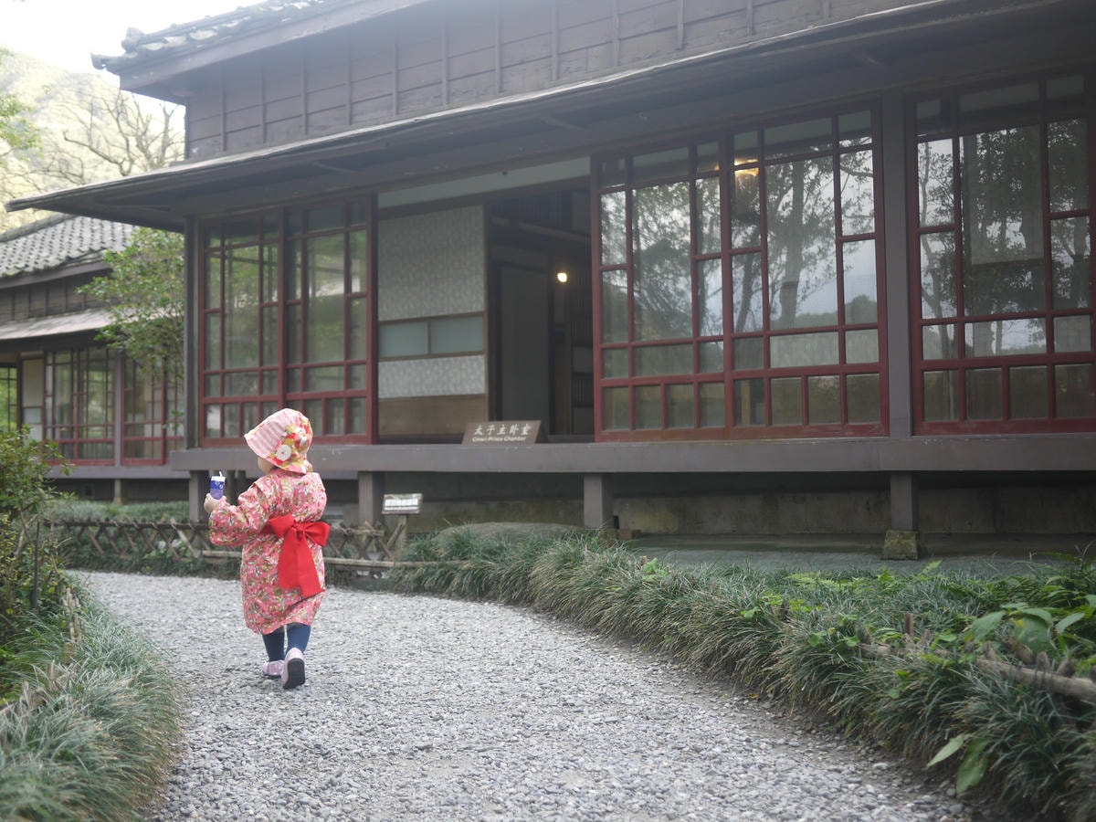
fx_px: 1266
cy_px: 411
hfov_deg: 46.8
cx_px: 548
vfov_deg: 36.0
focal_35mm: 40
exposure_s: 1/320
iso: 160
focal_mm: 20
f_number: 1.7
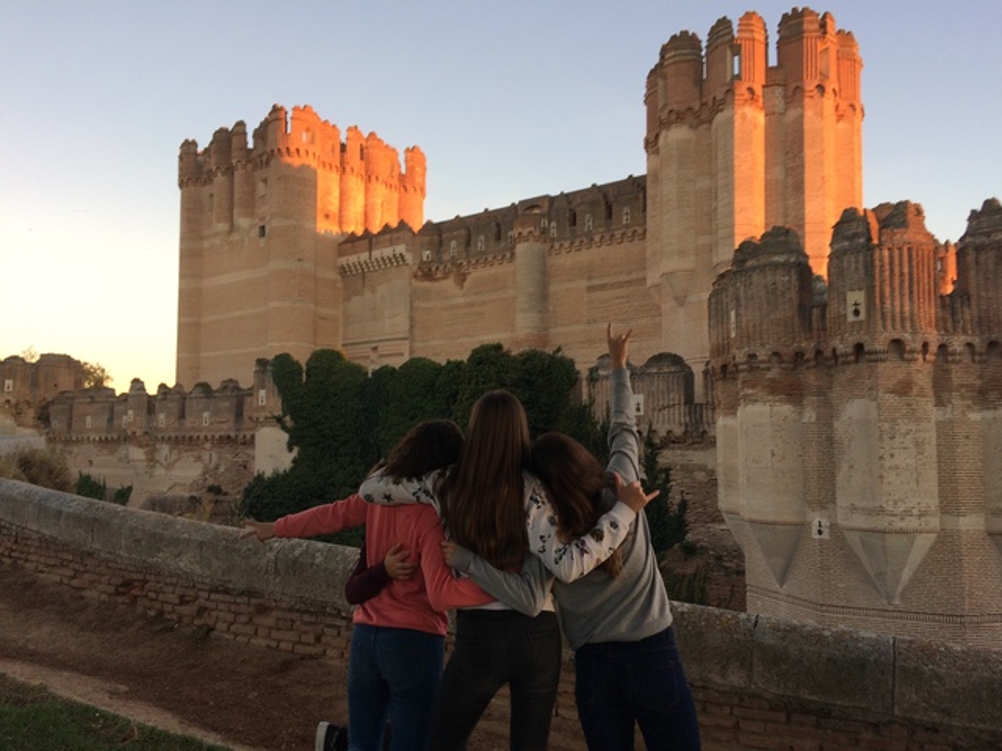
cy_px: 376
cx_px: 501
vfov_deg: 48.2
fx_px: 839
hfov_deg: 61.7
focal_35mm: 29
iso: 40
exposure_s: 1/100
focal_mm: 4.15
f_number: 2.2
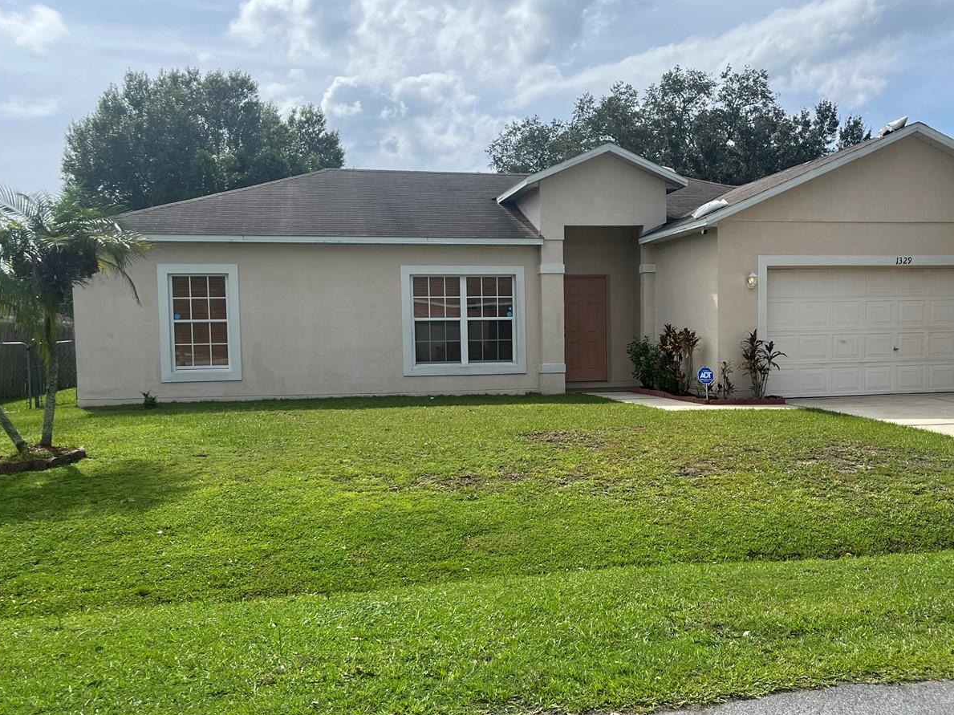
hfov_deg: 52.5
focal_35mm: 35
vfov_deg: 40.6
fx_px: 964
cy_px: 390
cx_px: 530
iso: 50
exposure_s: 1/4149
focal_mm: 5.1
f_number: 1.6
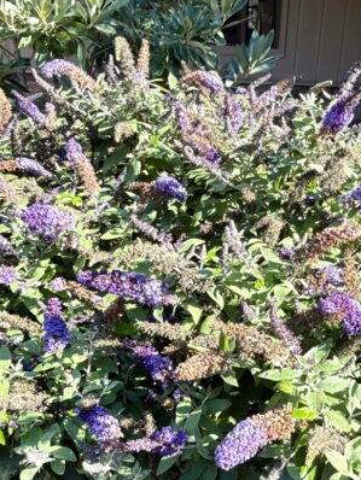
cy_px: 369
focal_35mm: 36
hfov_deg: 39.0
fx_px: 500
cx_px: 252
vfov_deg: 49.0
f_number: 2.2
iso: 50
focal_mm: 2.22
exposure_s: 1/228
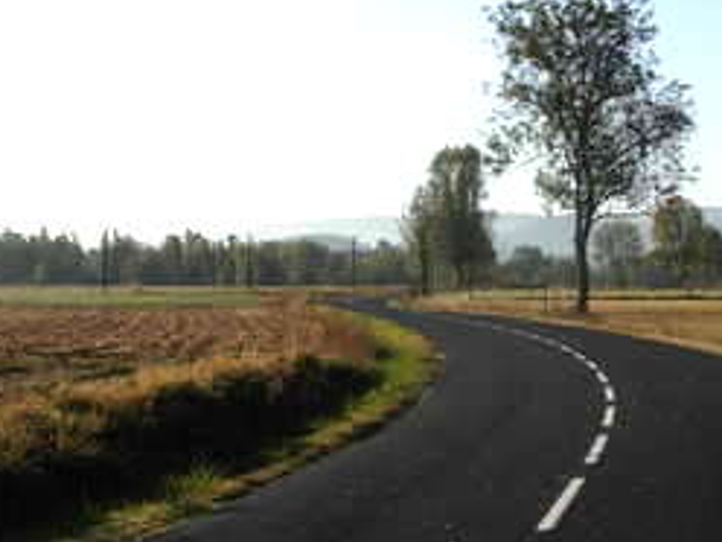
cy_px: 198
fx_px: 1919
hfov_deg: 21.2
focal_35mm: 92
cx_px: 527
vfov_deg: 16.0
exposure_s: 1/790
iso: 79
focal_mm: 6.3
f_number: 4.9
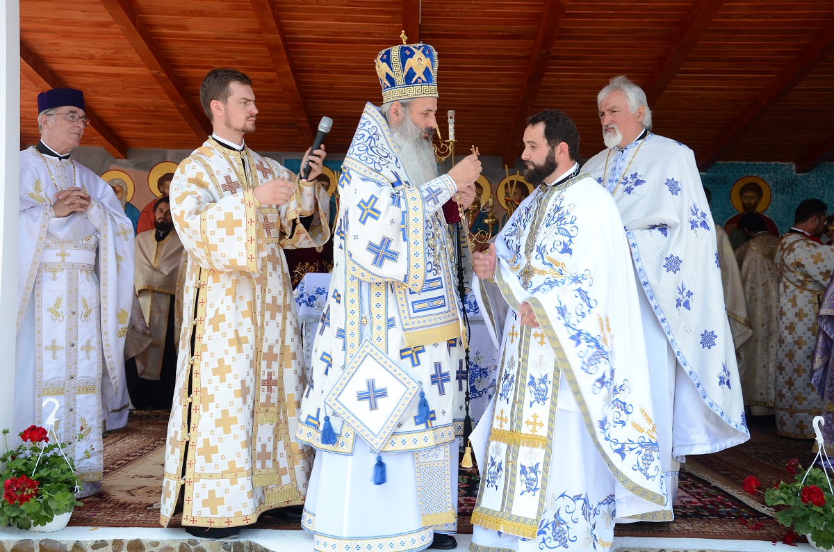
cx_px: 417
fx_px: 971
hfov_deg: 46.5
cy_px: 276
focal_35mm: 42
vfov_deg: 31.7
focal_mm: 28
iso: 125
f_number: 5.6
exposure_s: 1/100
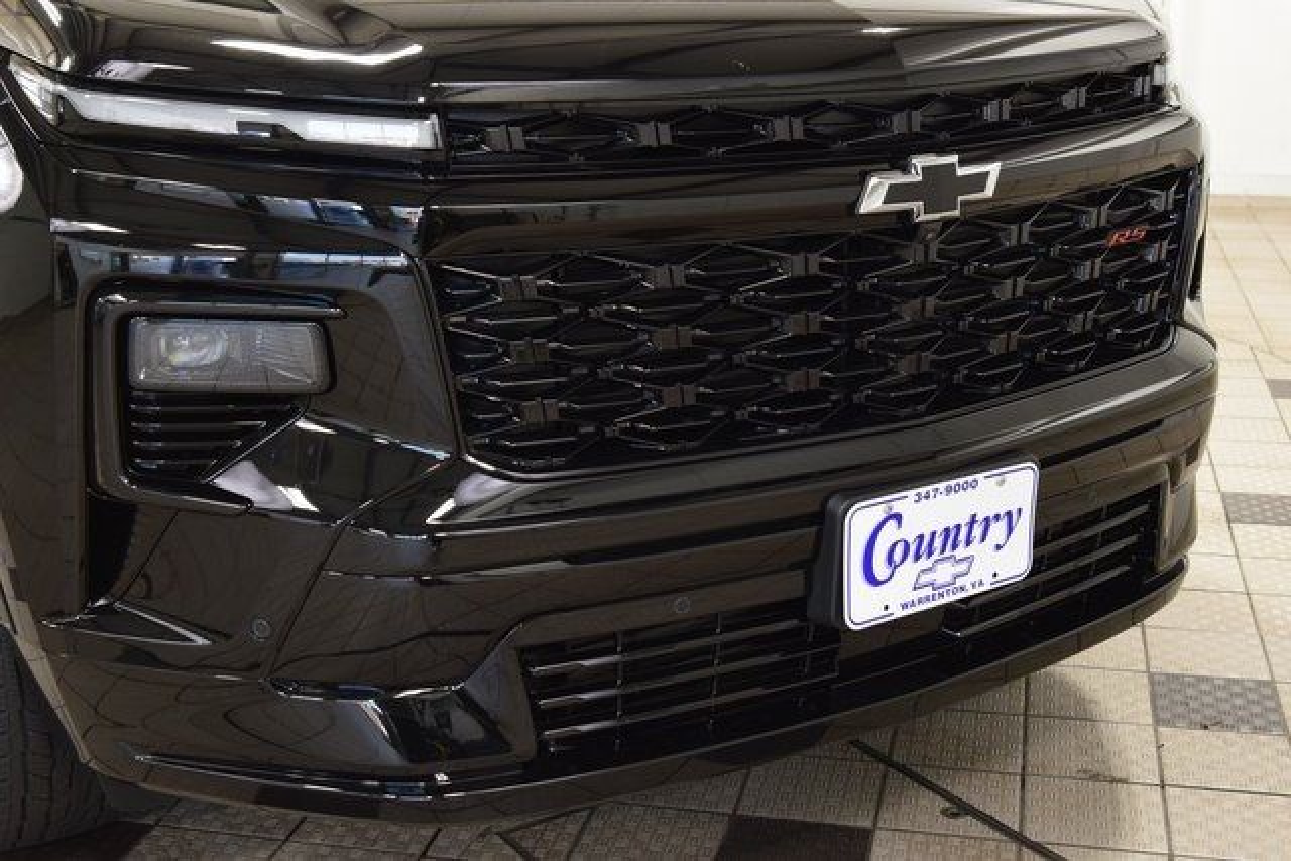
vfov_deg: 28.1
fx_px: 1722
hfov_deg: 41.1
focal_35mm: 48
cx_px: 646
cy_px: 430
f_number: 6.3
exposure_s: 1/15
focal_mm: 32
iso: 900
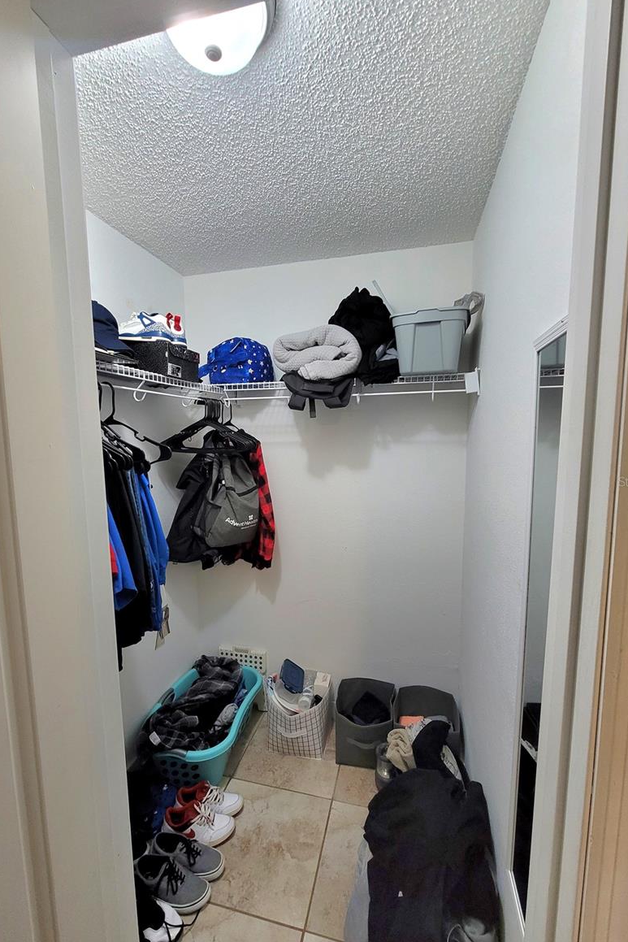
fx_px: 366
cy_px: 481
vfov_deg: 104.2
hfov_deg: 81.2
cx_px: 310
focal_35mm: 14
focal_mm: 2.2
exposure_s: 1/60.2
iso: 400
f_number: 2.2
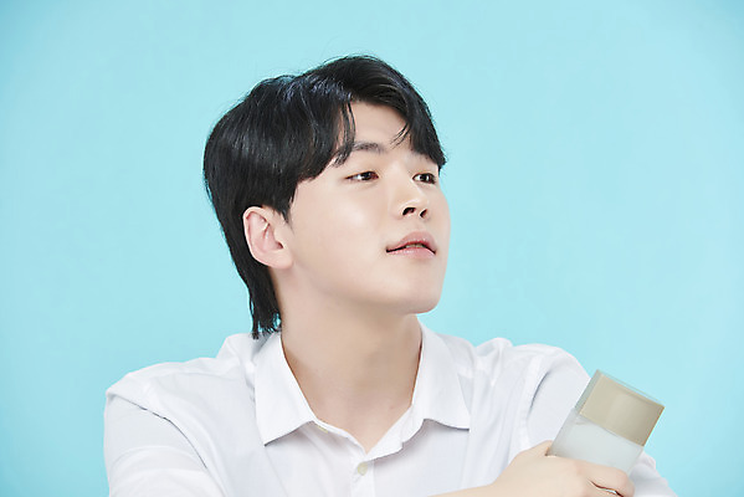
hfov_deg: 11.7
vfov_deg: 7.9
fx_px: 3618
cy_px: 248
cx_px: 372
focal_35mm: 175
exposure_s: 1/125
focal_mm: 175
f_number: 7.1
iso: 64
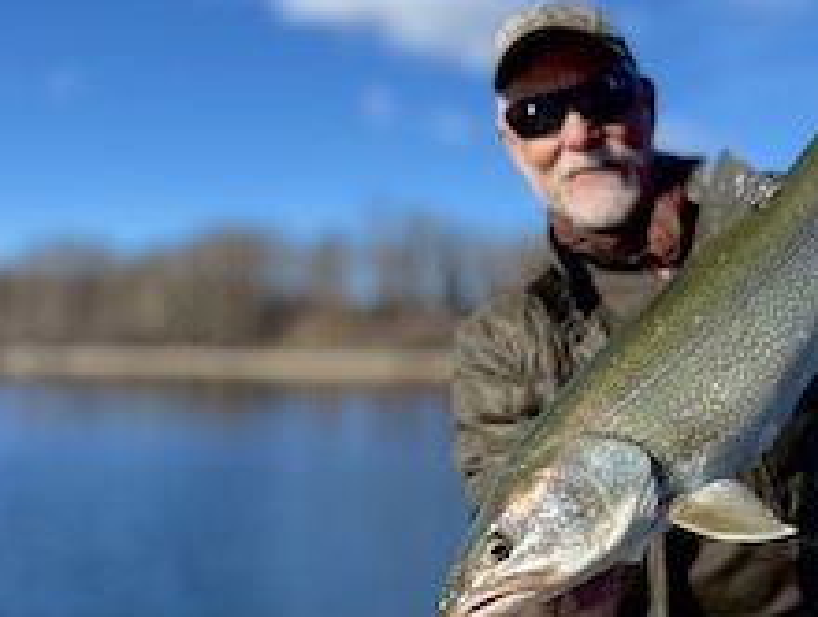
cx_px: 762
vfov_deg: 29.8
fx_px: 1160
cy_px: 327
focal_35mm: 49
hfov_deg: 36.1
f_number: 1.78
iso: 80
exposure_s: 1/3953
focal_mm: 6.76
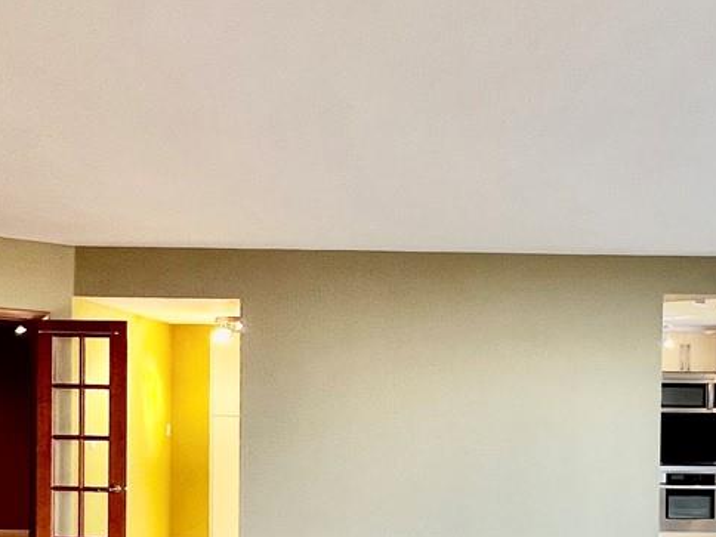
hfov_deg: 43.4
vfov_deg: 32.6
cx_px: 465
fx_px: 889
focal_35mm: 43
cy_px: 433
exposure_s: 1/120
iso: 160
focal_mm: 1.57
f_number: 1.8
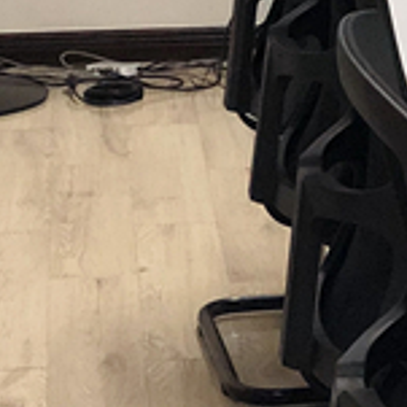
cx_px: 566
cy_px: -213
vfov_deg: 7.1
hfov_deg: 7.1
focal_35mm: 244
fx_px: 3246
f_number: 2.4
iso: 100
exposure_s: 1/45
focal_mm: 6
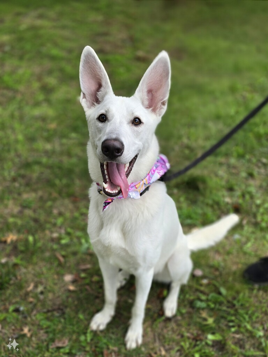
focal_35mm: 23
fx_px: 237
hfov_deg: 58.9
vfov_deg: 73.9
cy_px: 178
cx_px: 134
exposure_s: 1/120
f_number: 1.7
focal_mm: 6.3
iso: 40
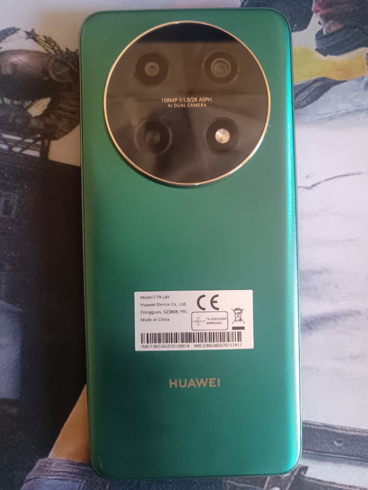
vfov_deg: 65.3
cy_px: 245
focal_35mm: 27
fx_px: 383
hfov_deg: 51.4
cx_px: 184
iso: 1353
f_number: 1.9
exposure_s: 1/25
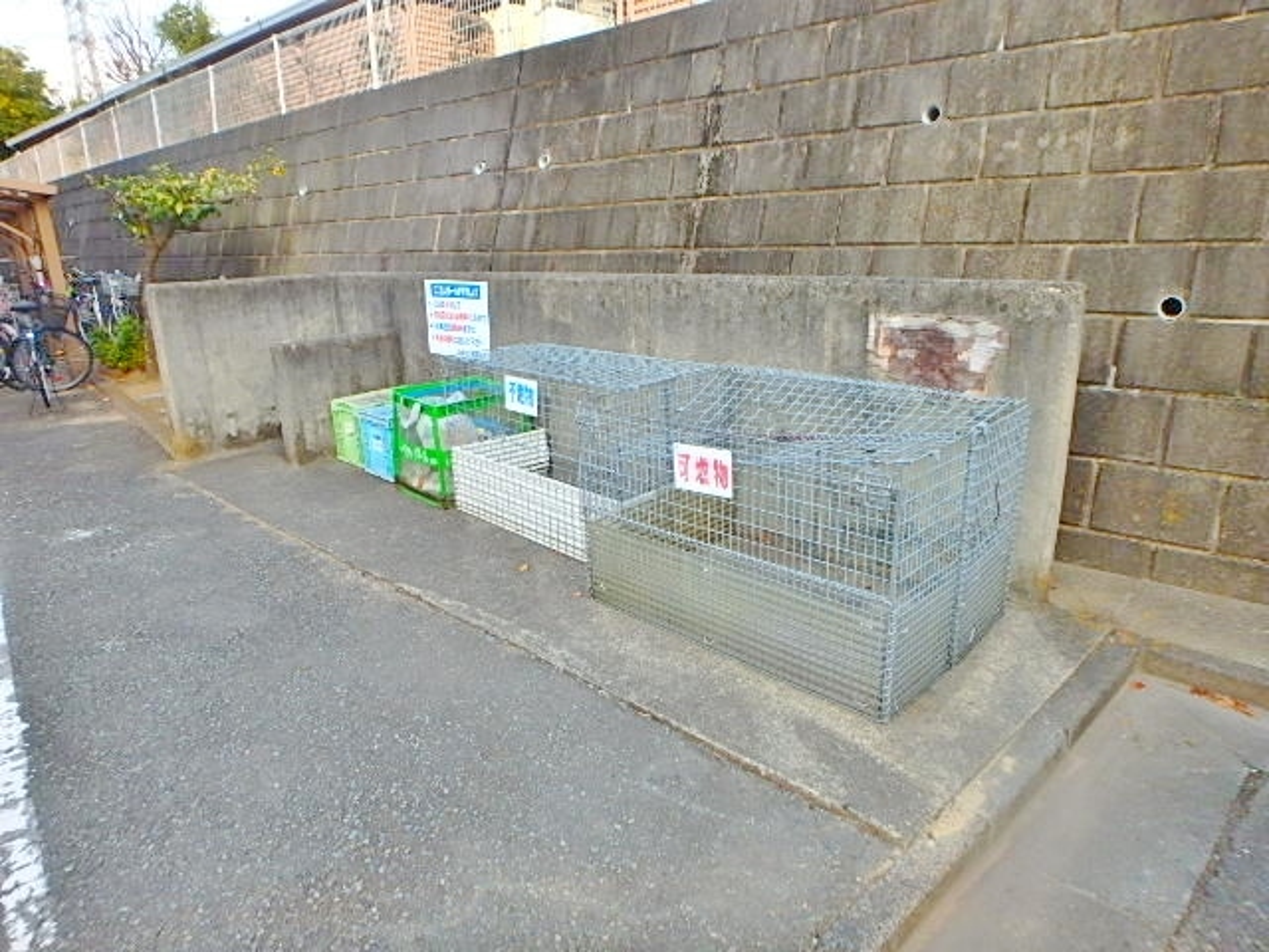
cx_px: 634
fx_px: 770
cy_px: 476
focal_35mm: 21
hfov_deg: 79.0
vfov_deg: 63.4
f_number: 3.5
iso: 125
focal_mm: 3.7
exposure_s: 1/125
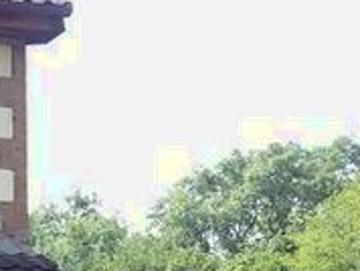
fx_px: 1677
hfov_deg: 11.3
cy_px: 343
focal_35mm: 161
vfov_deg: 9.1
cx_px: -322
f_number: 3.6
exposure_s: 1/320
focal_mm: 7.4
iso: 100
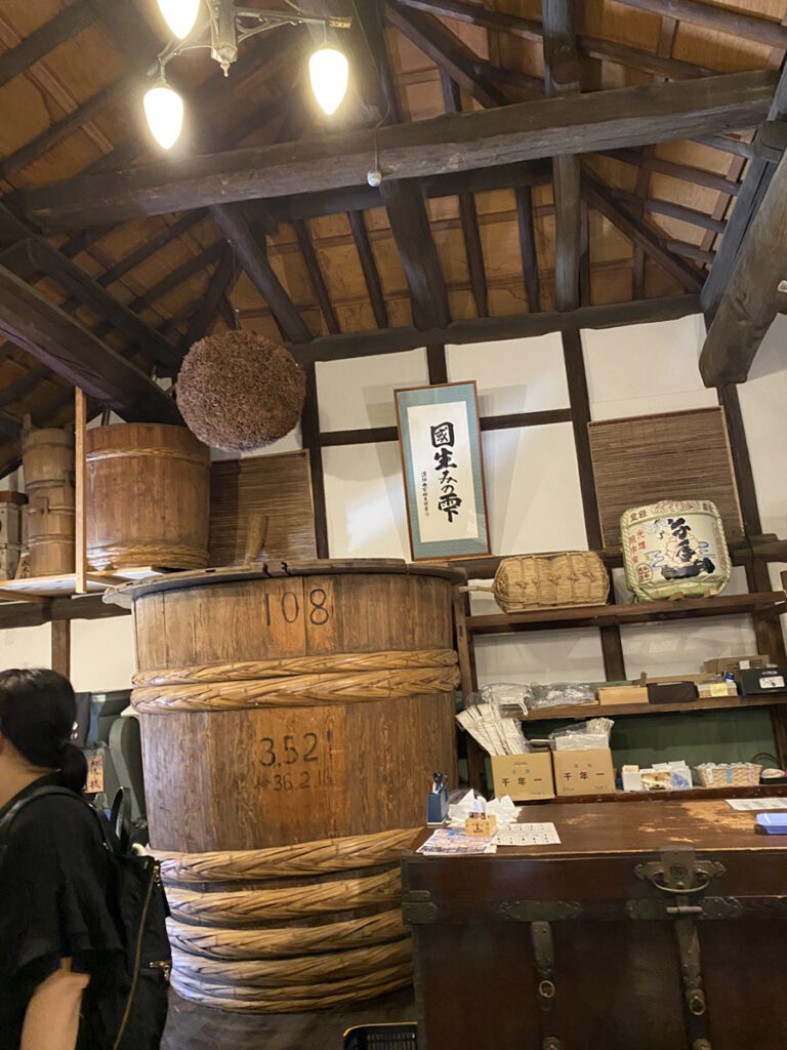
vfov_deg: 67.3
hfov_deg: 53.1
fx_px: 788
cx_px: 394
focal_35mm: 26
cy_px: 525
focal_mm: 4.25
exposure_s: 1/30
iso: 640
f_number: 1.8
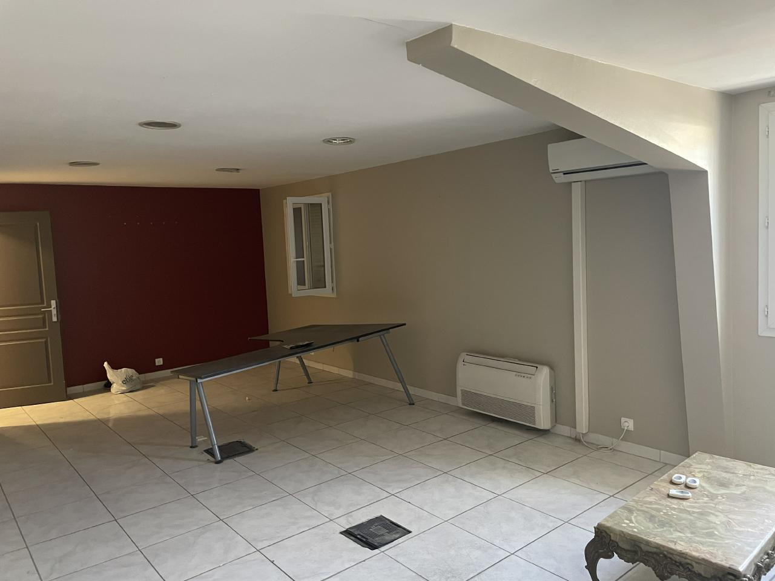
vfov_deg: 53.1
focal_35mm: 26
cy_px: 290
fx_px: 582
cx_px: 388
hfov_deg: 67.3
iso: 500
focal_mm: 4.2
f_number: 1.6
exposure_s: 1/50
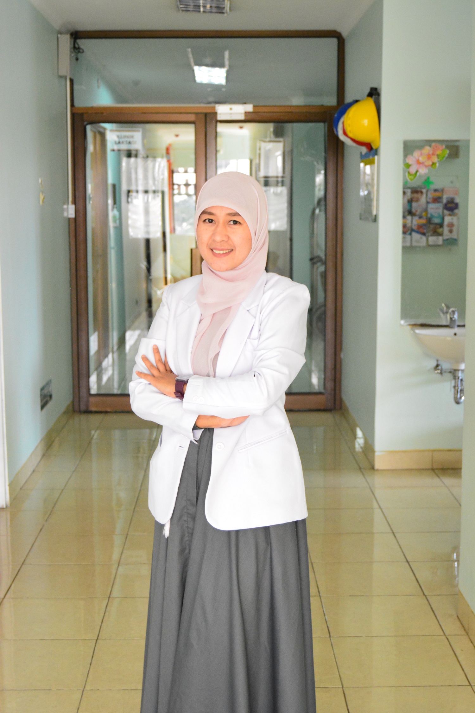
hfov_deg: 23.8
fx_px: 1128
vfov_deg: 35.1
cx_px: 238
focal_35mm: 57
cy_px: 356
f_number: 4.8
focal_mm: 38
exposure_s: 1/100
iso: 3200
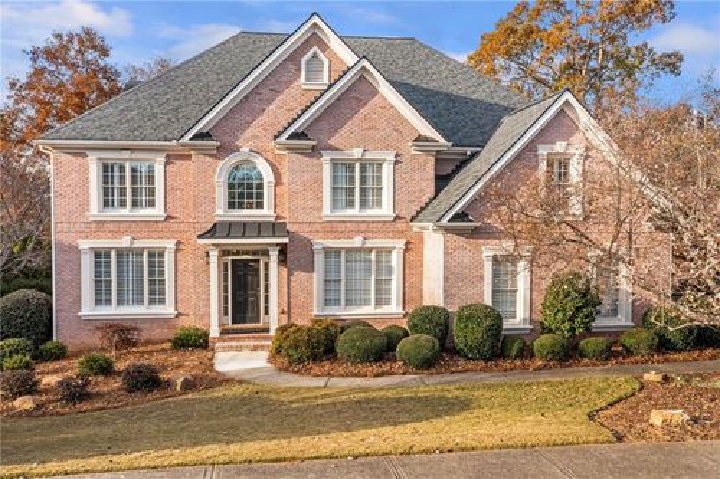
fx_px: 560
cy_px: 240
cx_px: 360
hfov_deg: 65.5
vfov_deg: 46.4
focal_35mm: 28
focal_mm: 10.26
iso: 400
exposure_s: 1/640
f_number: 6.3
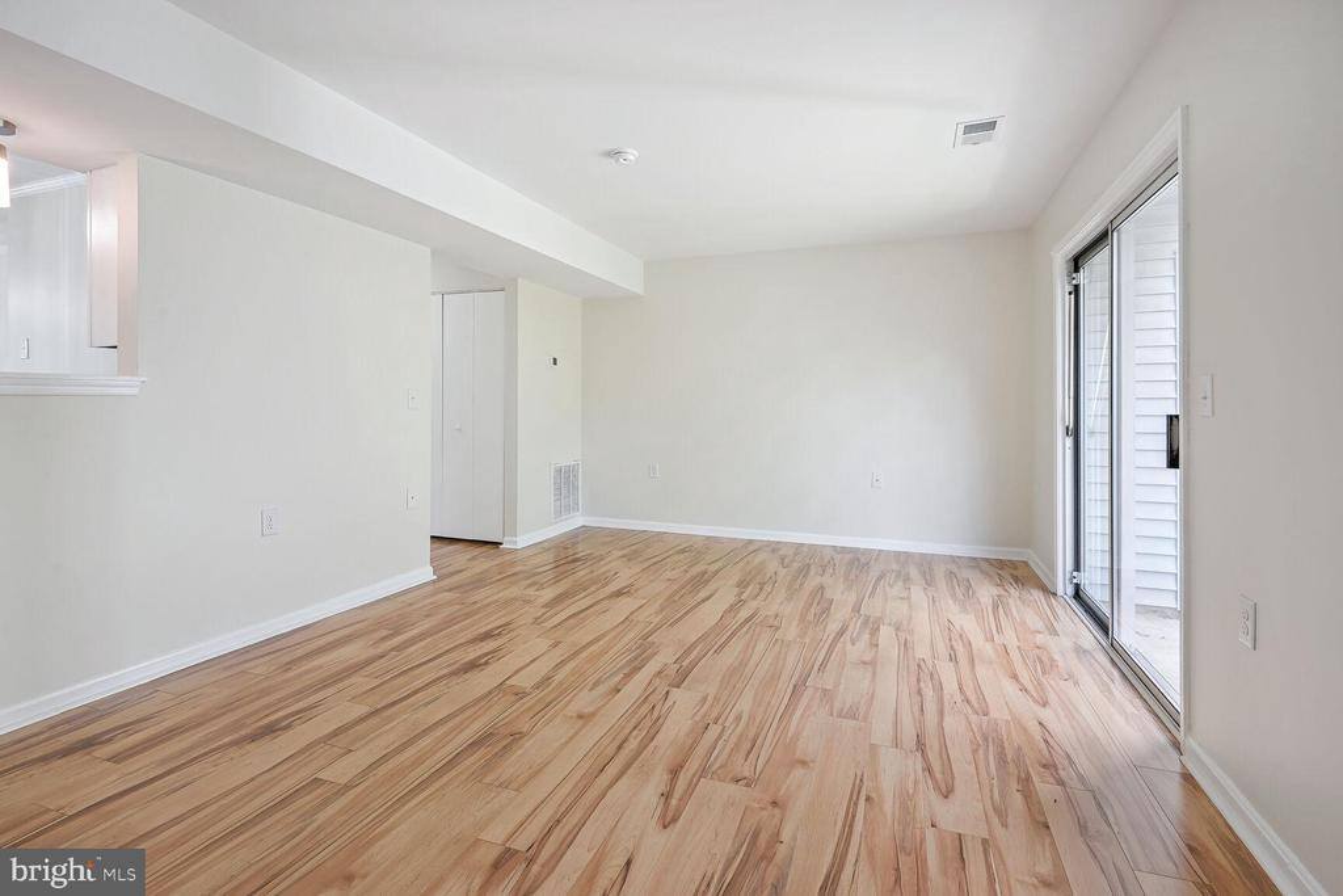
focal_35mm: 16
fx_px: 597
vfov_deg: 73.8
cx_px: 672
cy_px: 448
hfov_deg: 96.7
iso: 200
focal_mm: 16
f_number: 8
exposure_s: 1/15
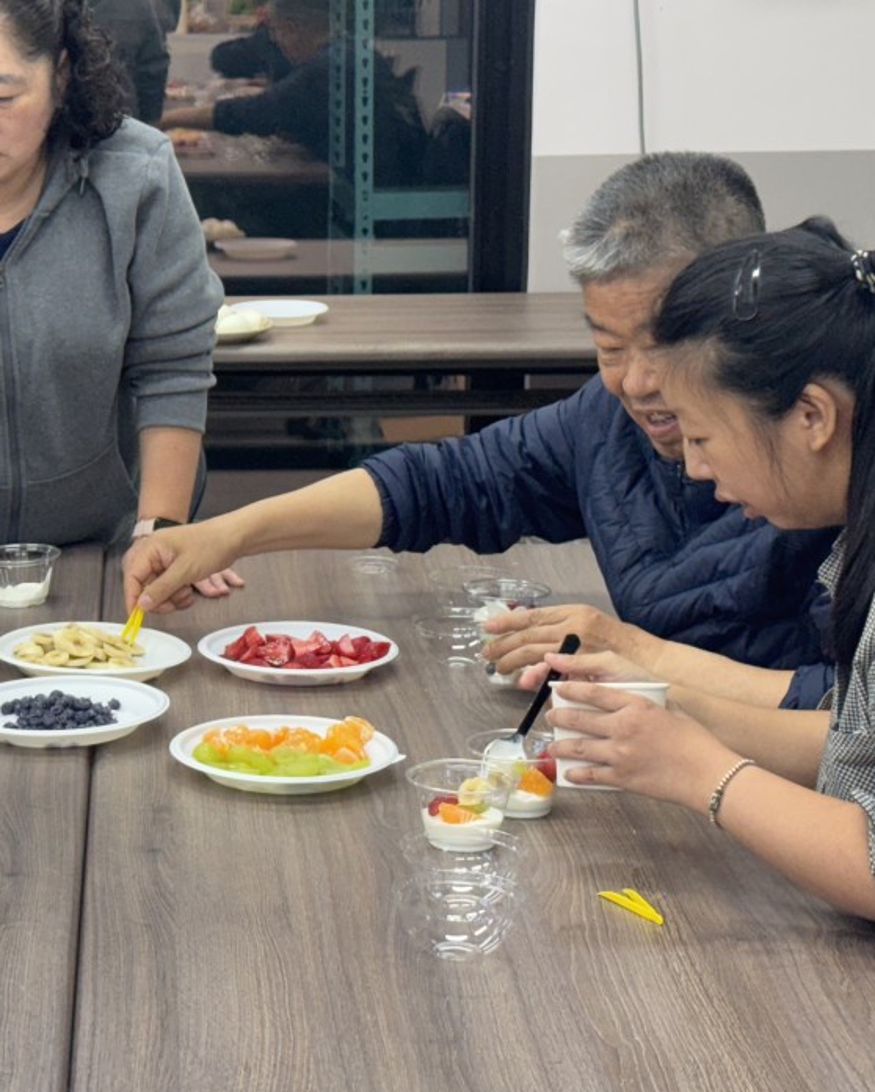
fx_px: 2783
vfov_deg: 22.2
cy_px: 489
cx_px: 50
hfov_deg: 17.5
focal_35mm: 86
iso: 160
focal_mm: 6.76
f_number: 1.78
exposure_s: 1/120
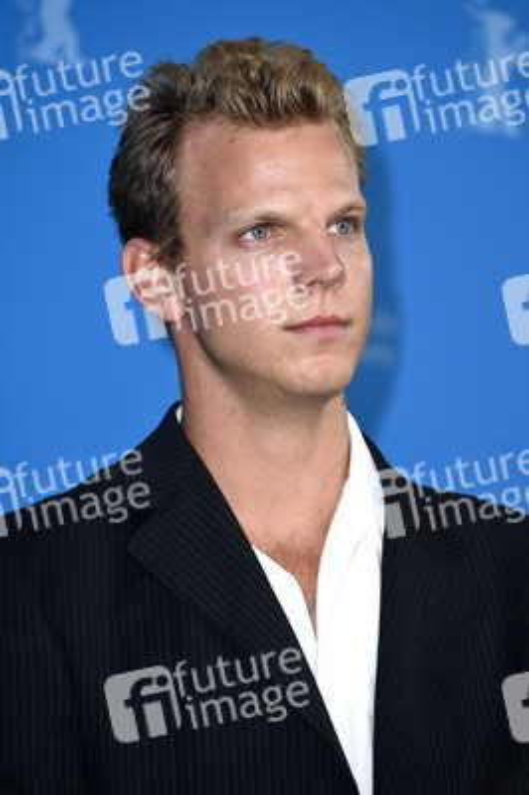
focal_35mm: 300
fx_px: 6623
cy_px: 398
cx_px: 264
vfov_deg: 6.9
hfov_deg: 4.6
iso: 1000
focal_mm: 300
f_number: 5.6
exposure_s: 1/250
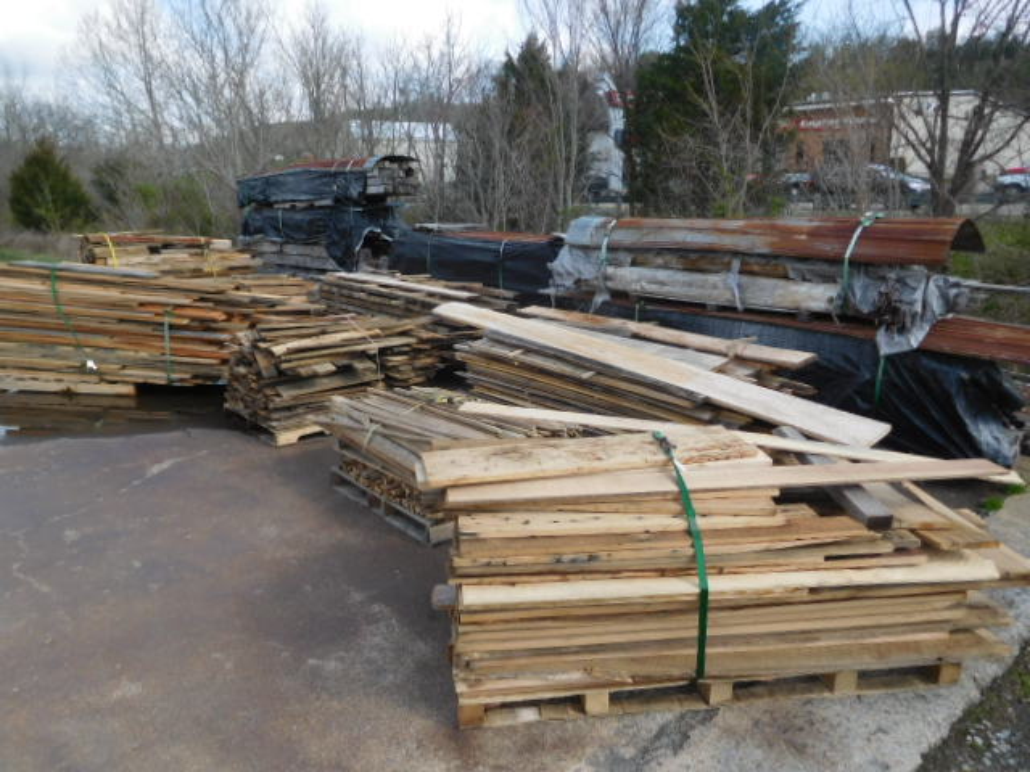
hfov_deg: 69.4
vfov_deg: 54.9
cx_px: 515
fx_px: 744
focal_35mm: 25
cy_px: 386
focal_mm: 4.5
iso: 125
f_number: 3.4
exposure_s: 1/640
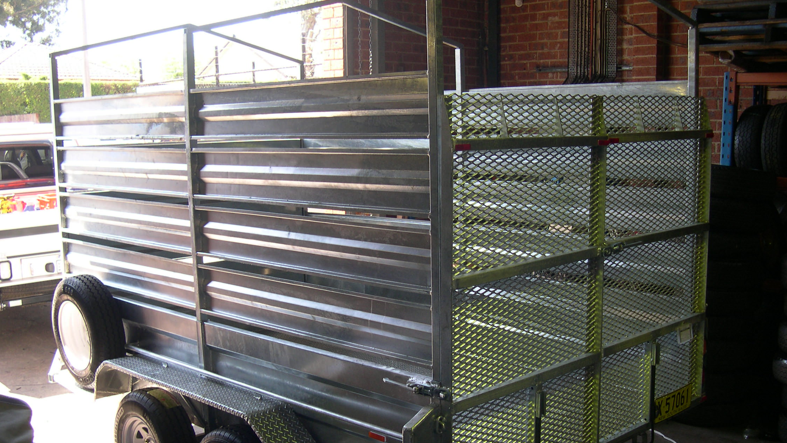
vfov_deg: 28.3
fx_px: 876
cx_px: 392
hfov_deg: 48.4
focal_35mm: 42
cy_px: 267
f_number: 2.8
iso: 100
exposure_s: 1/82
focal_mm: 8
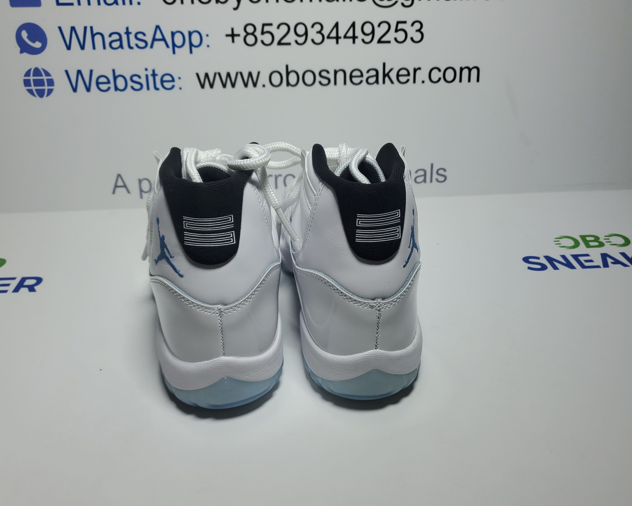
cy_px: 257
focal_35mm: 28
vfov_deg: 51.5
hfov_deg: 62.2
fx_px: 524
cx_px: 335
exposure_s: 1/1161
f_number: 1.5
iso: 50
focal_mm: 4.3
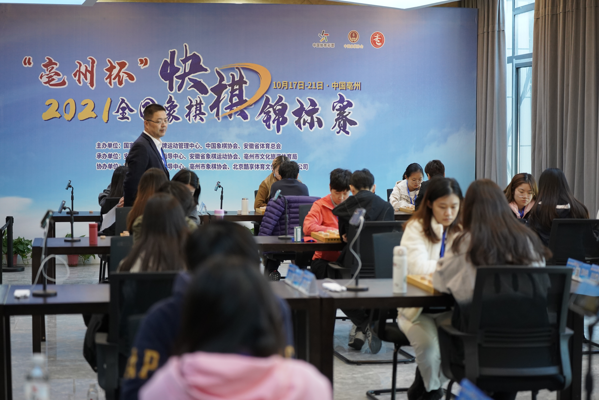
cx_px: 300
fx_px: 1165
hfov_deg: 28.8
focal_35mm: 70
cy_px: 200
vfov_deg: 19.5
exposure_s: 1/200
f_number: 2.8
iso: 2000
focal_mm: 70
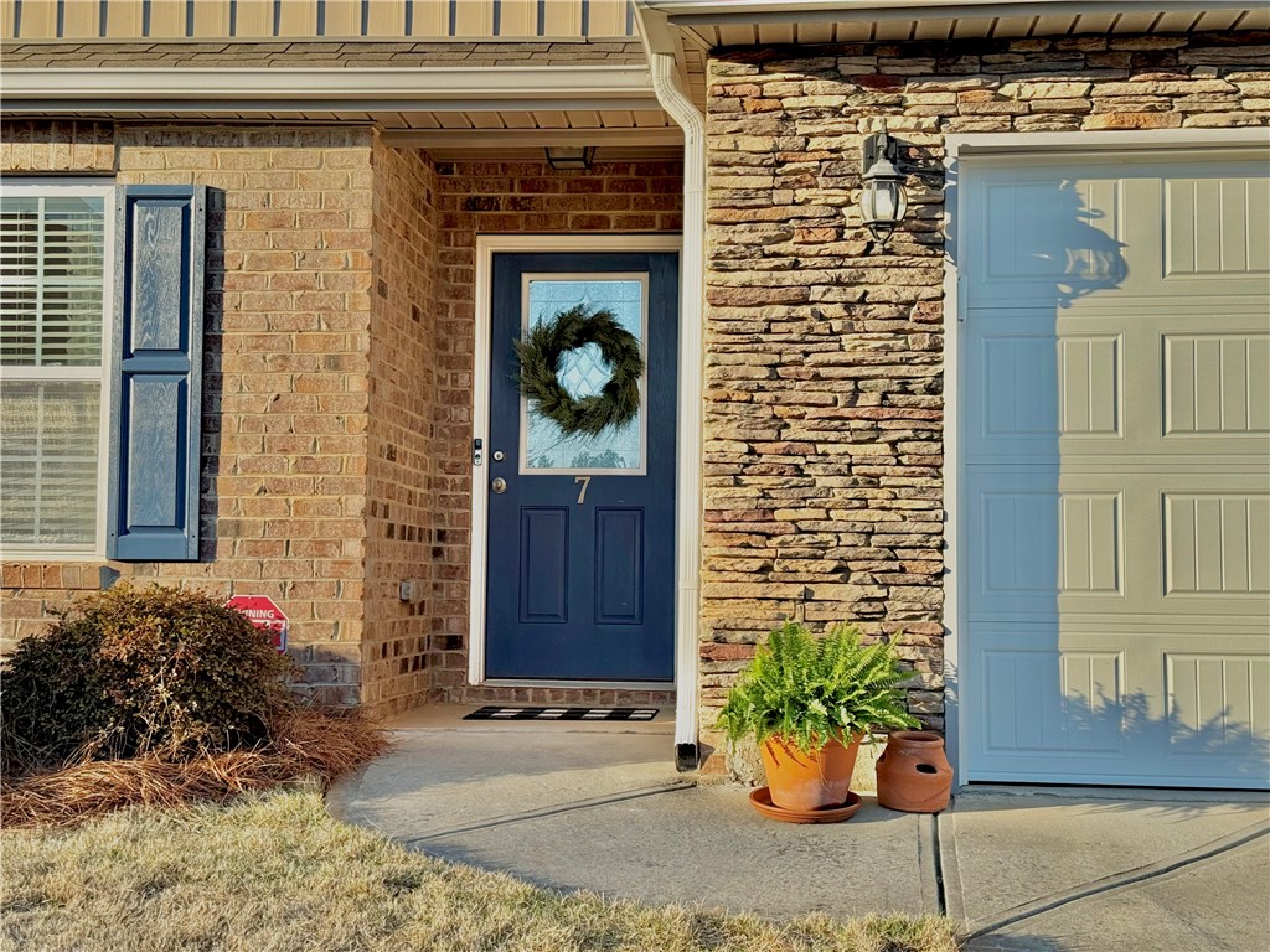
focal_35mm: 48
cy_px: 476
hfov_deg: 39.7
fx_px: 1761
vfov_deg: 30.3
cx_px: 635
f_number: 1.78
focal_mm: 6.76
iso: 64
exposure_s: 1/1869
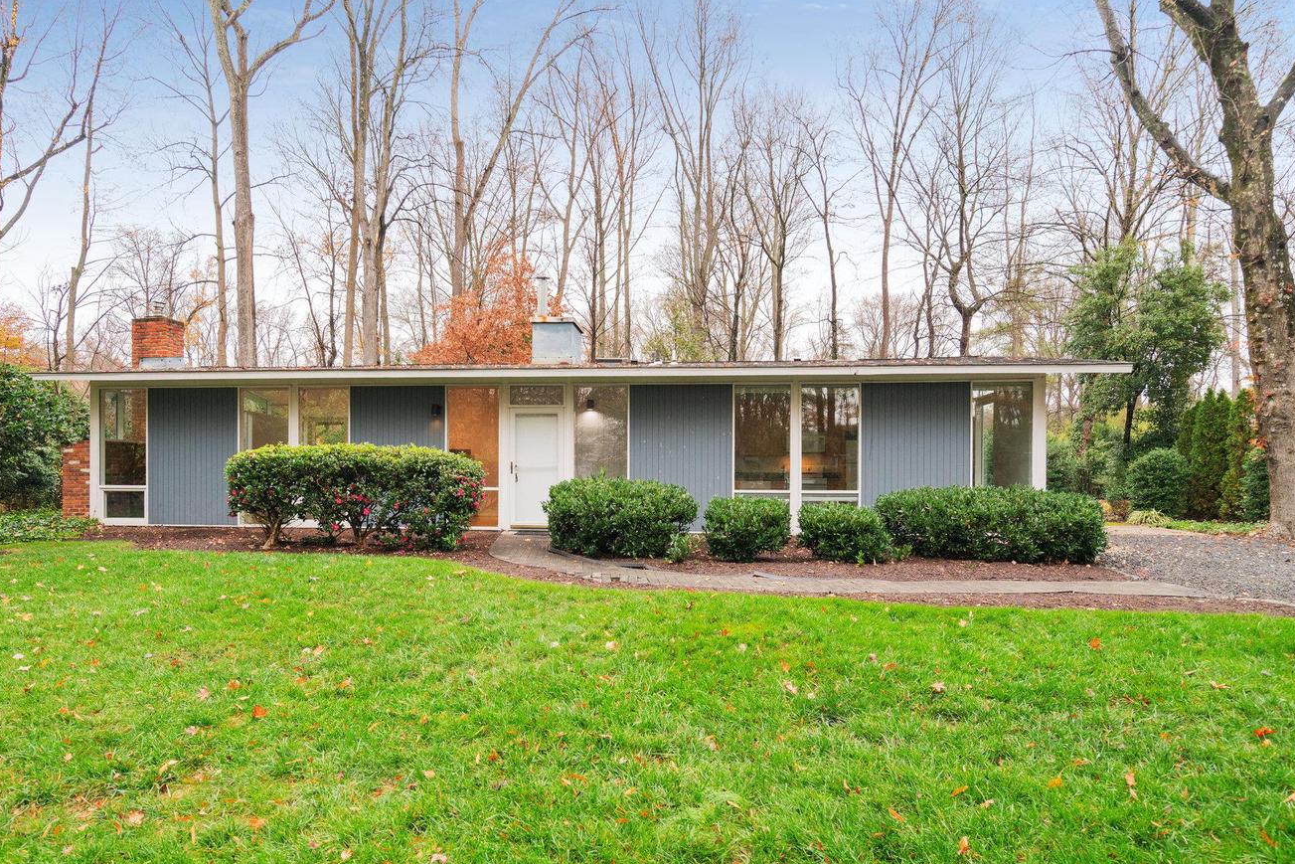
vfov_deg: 59.5
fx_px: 755
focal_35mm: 21
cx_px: 615
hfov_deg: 81.1
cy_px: 452
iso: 1250
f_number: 8
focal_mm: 19
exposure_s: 1/60
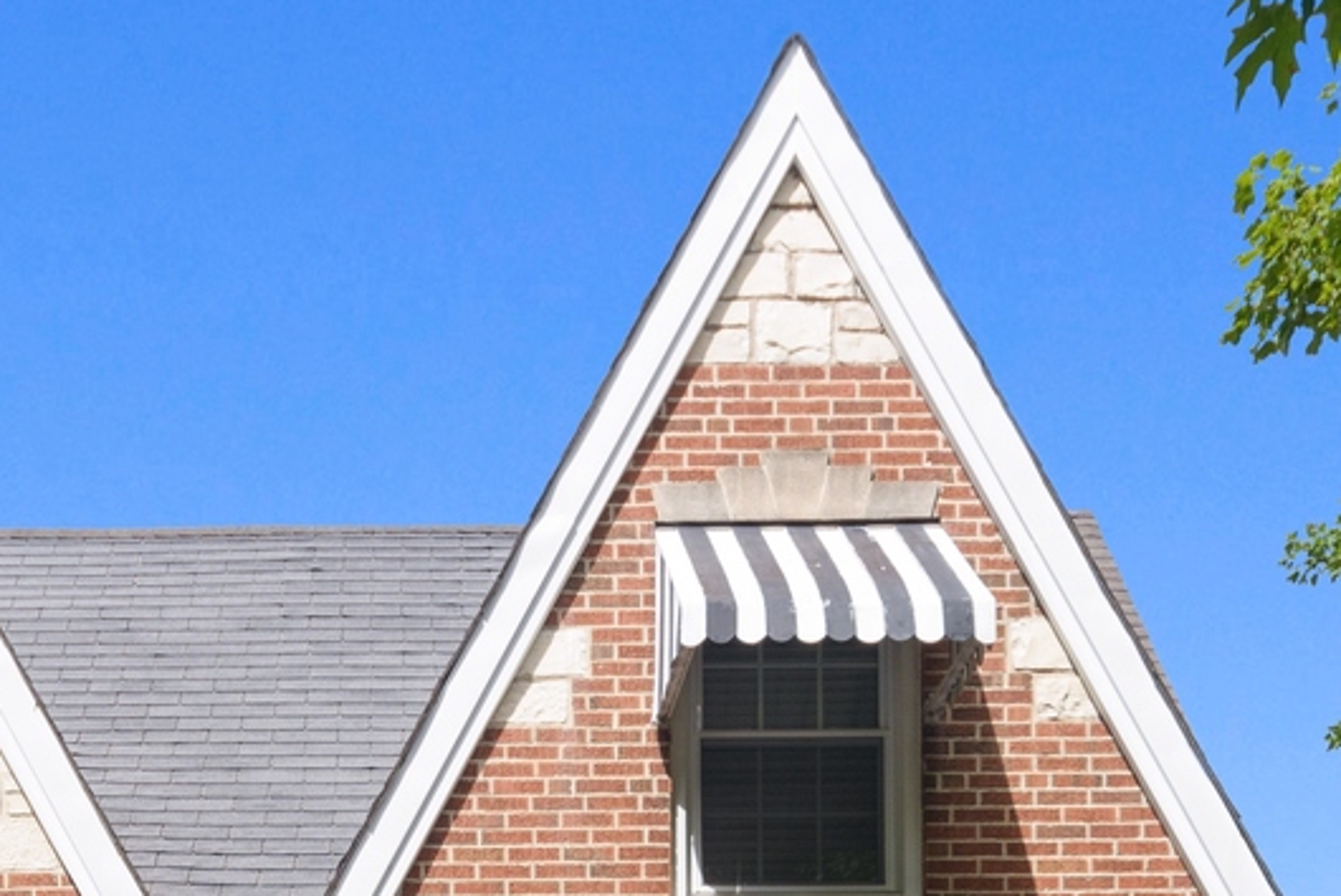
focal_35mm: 58
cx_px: 453
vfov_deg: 20.1
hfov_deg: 34.2
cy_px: 1349
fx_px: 2162
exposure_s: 1/500
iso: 400
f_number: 8
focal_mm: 19
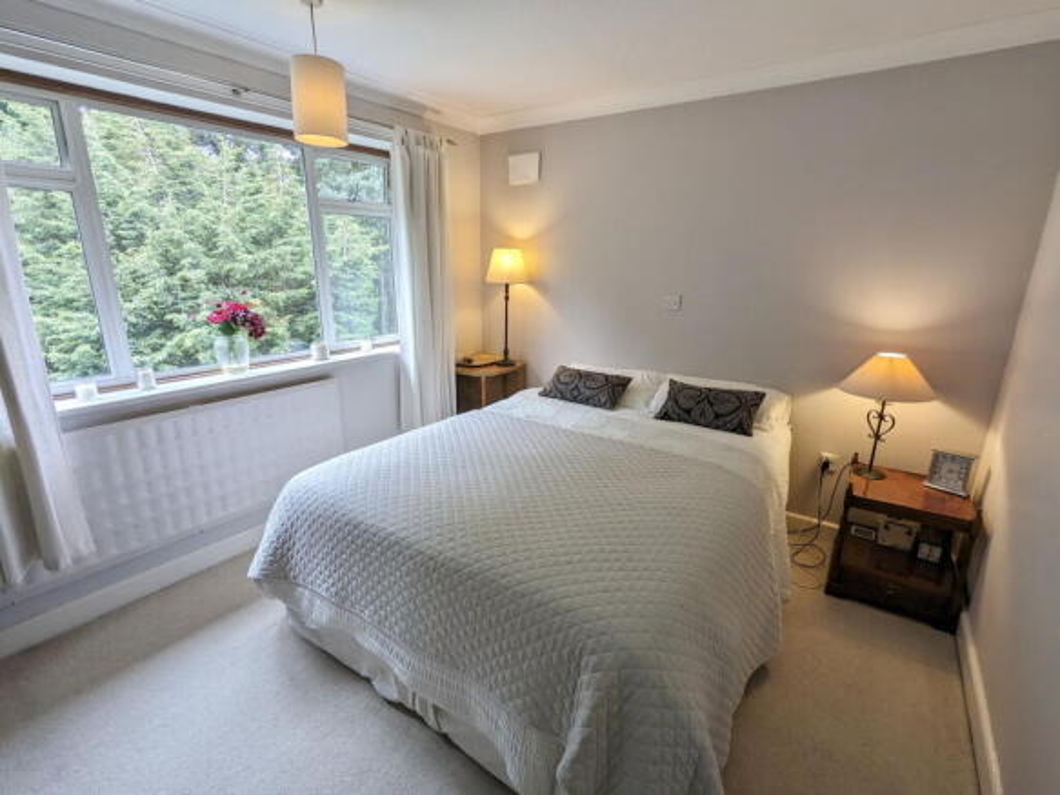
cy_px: 398
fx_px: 490
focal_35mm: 16
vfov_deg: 78.1
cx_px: 530
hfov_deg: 94.5
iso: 52
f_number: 2.2
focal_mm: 2.35
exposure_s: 1/50
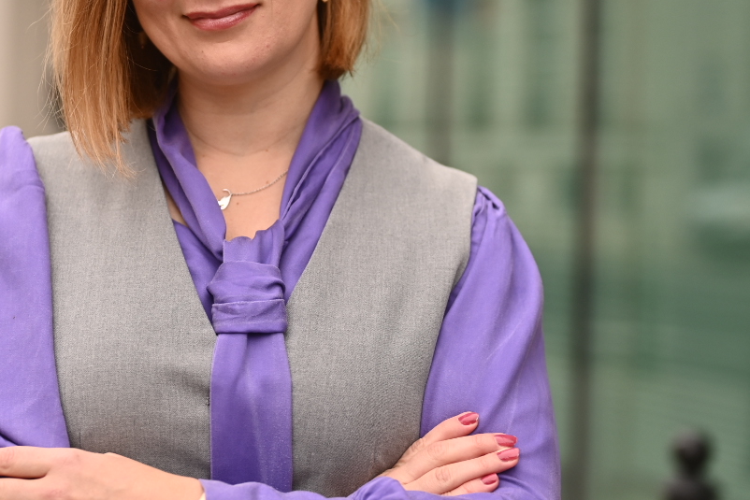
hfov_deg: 20.2
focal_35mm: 101
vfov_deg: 13.6
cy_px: 224
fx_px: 2104
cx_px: 348
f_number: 2
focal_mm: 50
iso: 160
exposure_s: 1/400
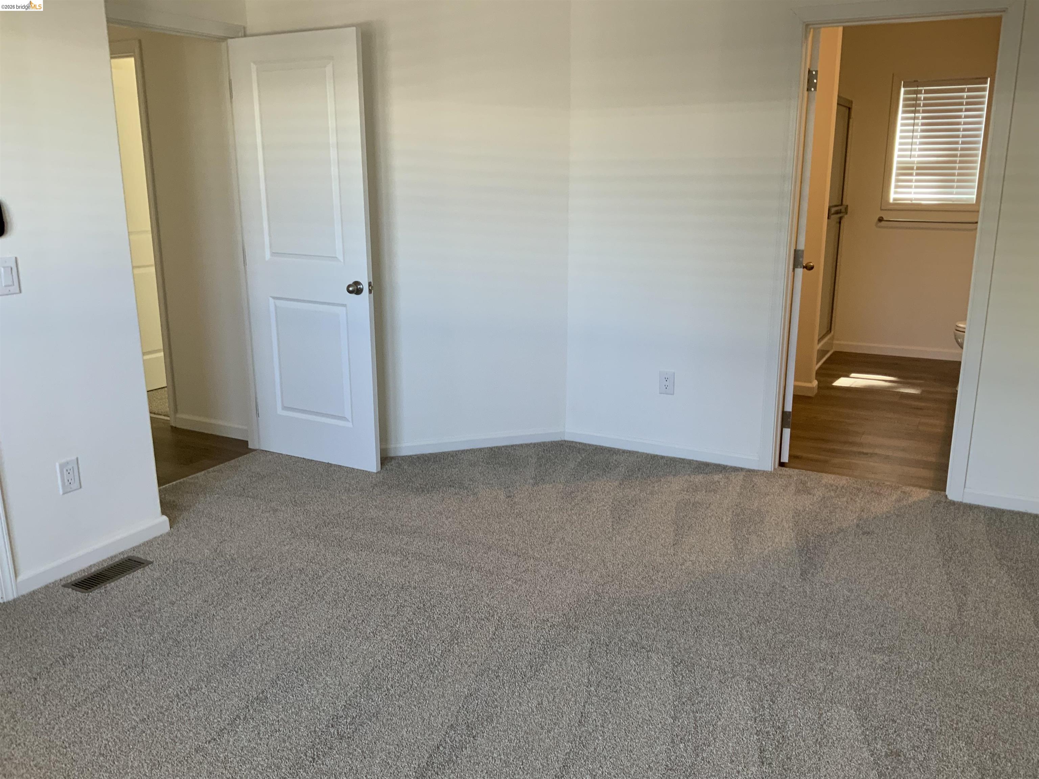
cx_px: 520
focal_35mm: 29
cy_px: 390
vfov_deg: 48.2
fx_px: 870
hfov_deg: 61.7
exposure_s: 1/60
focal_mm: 3
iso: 64
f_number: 1.8
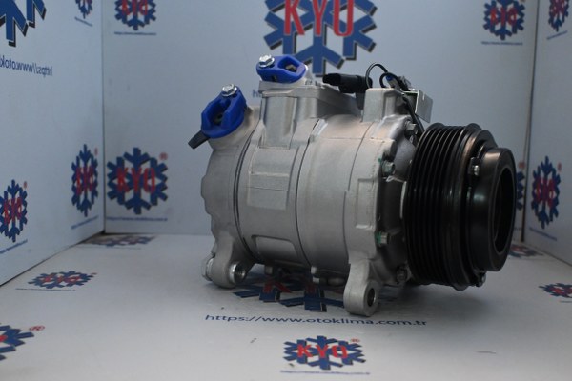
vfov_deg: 38.4
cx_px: 286
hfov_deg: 55.1
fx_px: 548
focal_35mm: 34
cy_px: 190
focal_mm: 23
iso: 3200
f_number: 4.2
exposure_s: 1/125
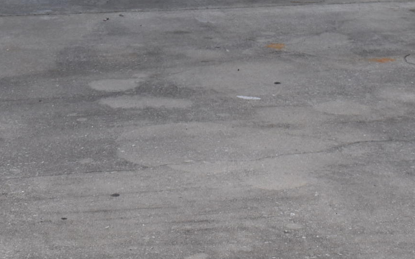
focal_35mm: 144
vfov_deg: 8.8
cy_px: -193
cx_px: 289
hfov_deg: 14.5
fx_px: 1626
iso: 100
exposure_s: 1/160
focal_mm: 27
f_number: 6.3
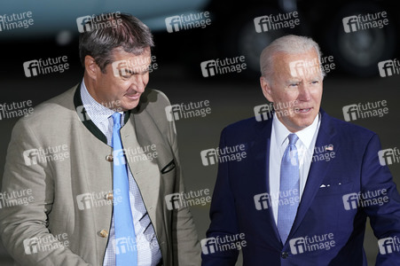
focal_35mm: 315
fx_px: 3497
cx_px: 200
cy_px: 133
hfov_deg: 6.5
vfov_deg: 4.4
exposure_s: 1/250
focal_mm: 315
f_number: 5.6
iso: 2000
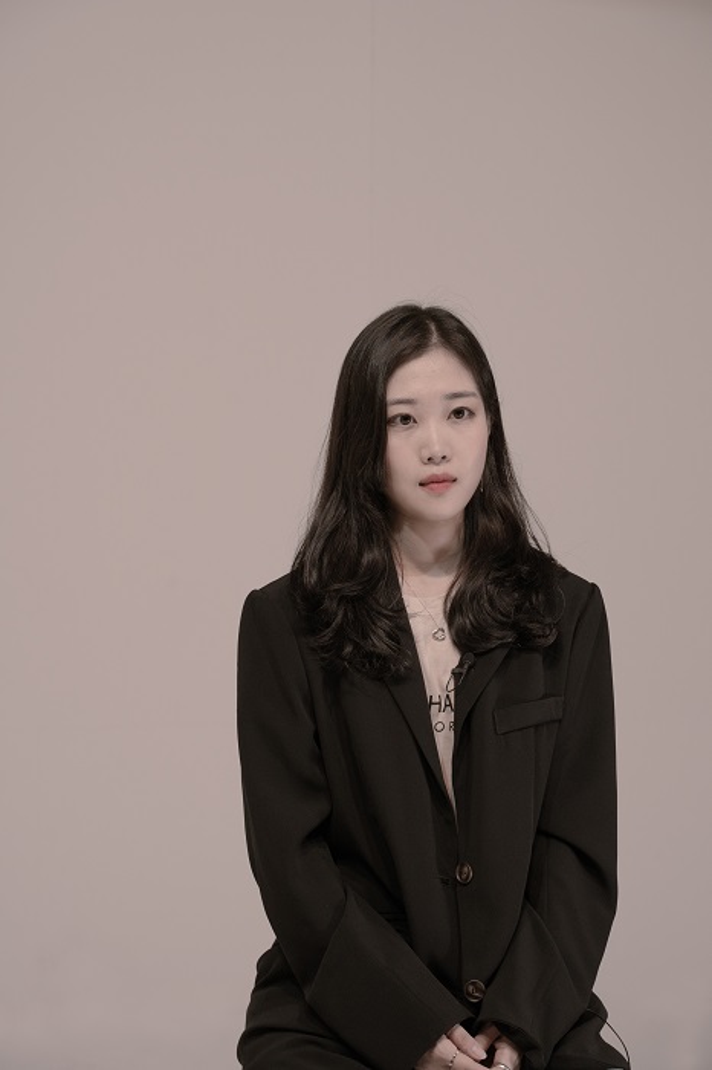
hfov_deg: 18.2
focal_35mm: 75
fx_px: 2227
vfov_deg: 27.0
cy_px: 535
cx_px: 356
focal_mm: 75
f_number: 7.1
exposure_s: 1/125
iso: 1600
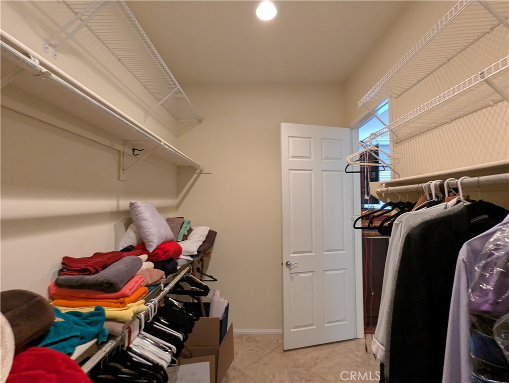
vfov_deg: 78.2
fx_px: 236
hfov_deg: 94.4
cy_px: 192
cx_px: 254
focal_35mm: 16
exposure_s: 1/30
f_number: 2.2
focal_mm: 2.35
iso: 427
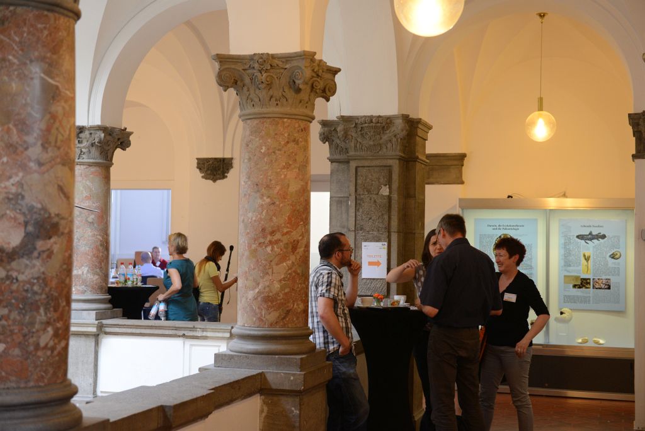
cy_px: 216
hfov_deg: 35.6
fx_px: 1004
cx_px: 322
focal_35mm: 56
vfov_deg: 24.2
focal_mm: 56
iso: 2000
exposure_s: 1/80
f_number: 3.5
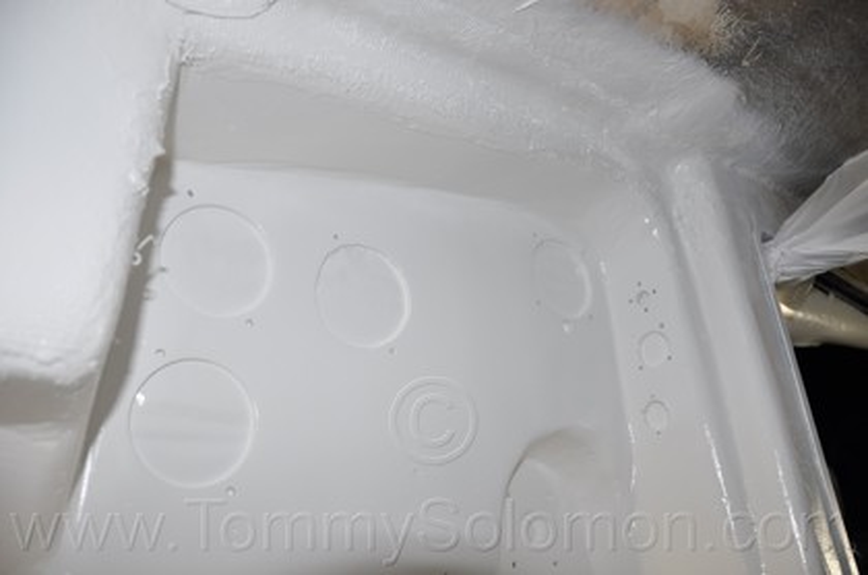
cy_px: 288
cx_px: 434
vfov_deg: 47.7
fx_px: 650
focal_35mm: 27
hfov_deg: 67.5
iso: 200
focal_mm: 18
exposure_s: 1/60
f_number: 3.5
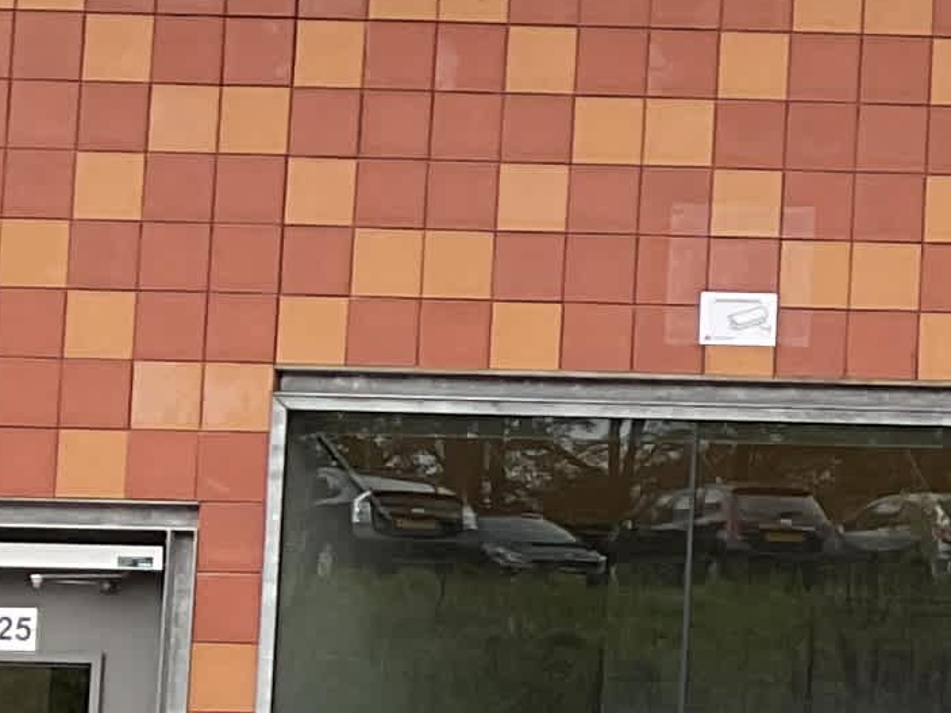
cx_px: 2380
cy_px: 466
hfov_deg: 10.2
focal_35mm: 166
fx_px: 4560
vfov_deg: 8.9
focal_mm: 3
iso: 16
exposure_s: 1/180
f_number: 1.8
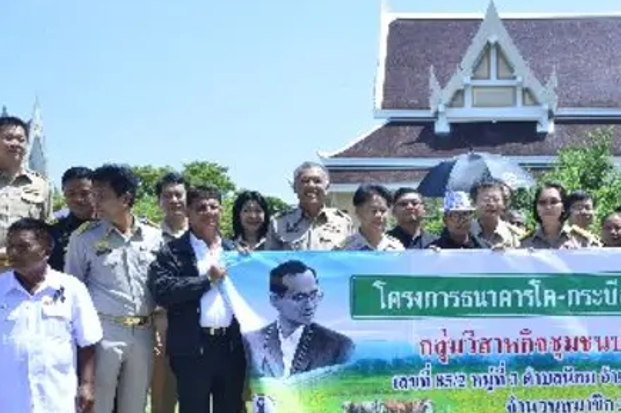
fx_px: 1051
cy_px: 272
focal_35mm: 61
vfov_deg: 22.1
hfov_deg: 31.6
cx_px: 542
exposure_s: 1/200
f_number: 11
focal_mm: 34
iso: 400
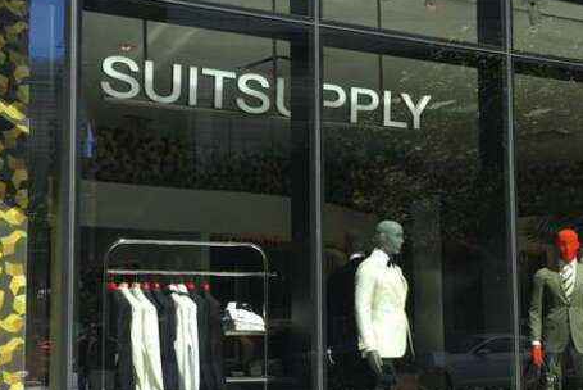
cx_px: 261
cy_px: 248
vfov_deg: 25.5
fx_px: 859
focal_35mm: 53
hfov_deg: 37.5
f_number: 2.2
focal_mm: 4.15
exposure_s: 1/663
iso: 25
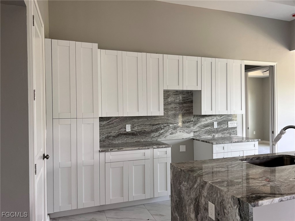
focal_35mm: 26
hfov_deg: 67.3
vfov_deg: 53.1
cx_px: 148
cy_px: 110
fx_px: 222
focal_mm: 5.7
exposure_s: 1/121
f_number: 1.5
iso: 125
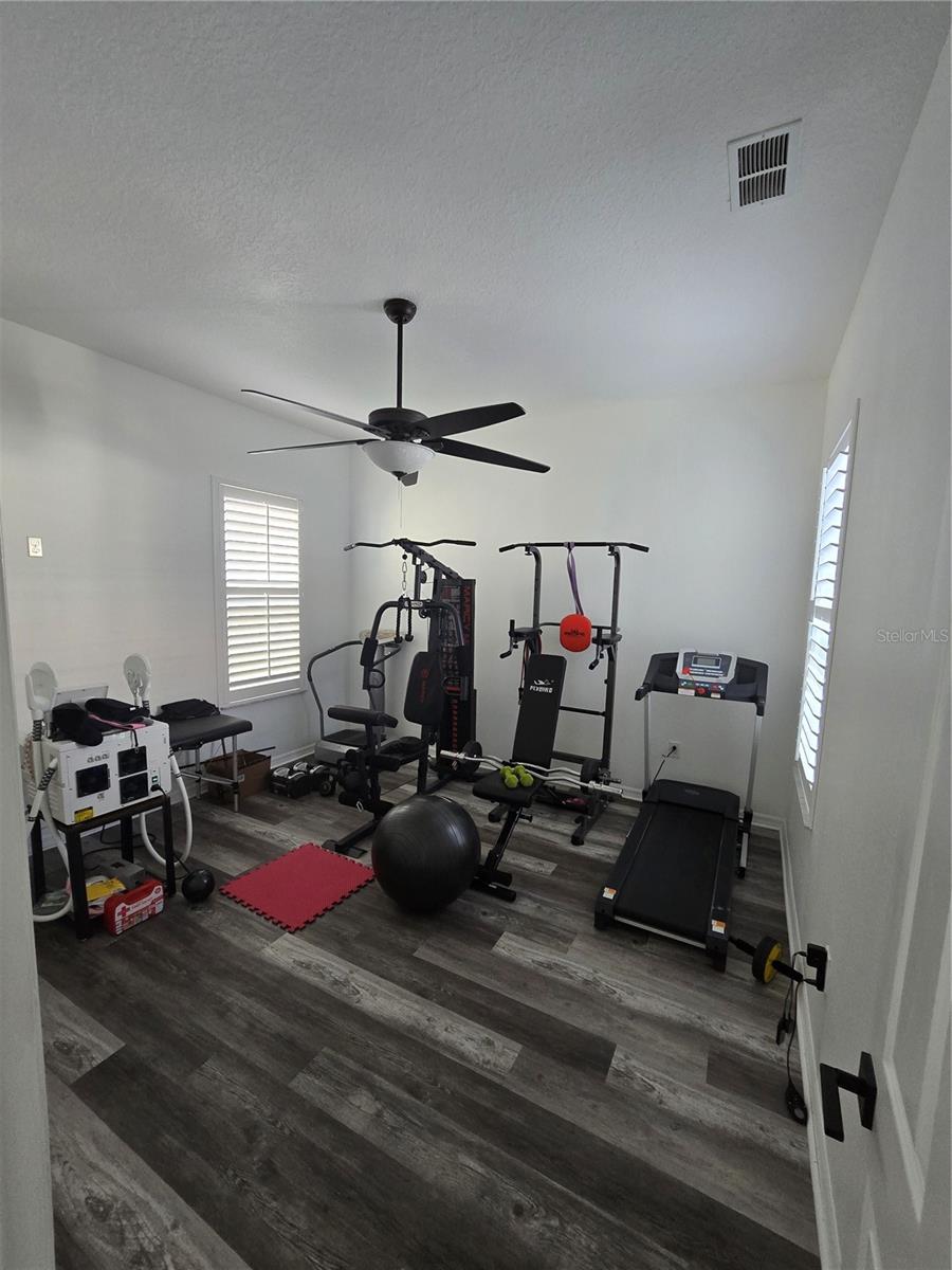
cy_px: 635
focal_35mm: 13
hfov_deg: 89.9
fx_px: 477
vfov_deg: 106.2
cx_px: 476
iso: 250
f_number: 2.2
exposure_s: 1/60
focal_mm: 2.2
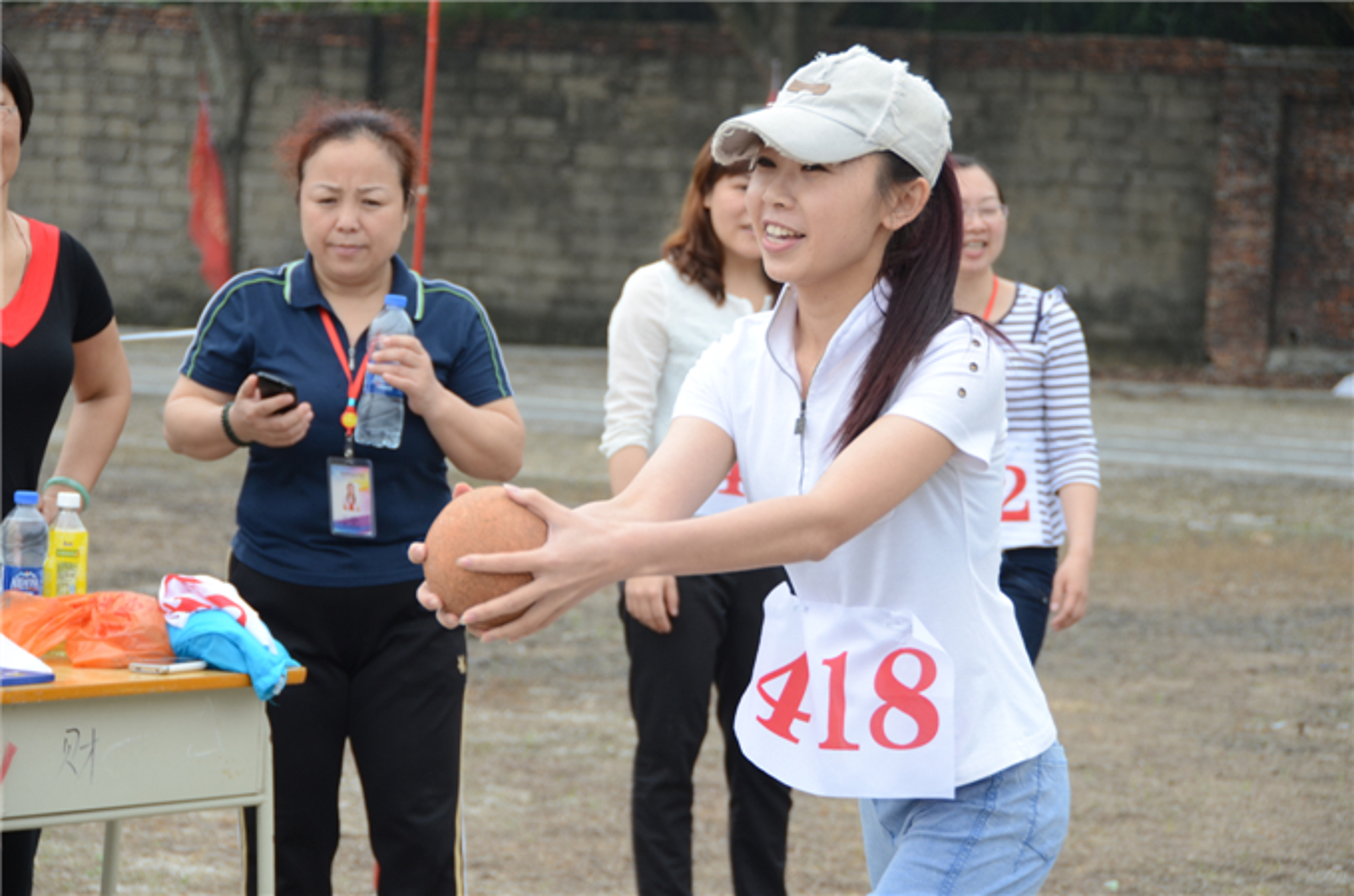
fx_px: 4615
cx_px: 677
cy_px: 448
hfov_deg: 16.7
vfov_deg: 11.1
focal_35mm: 123
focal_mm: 82
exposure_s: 1/250
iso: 250
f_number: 5
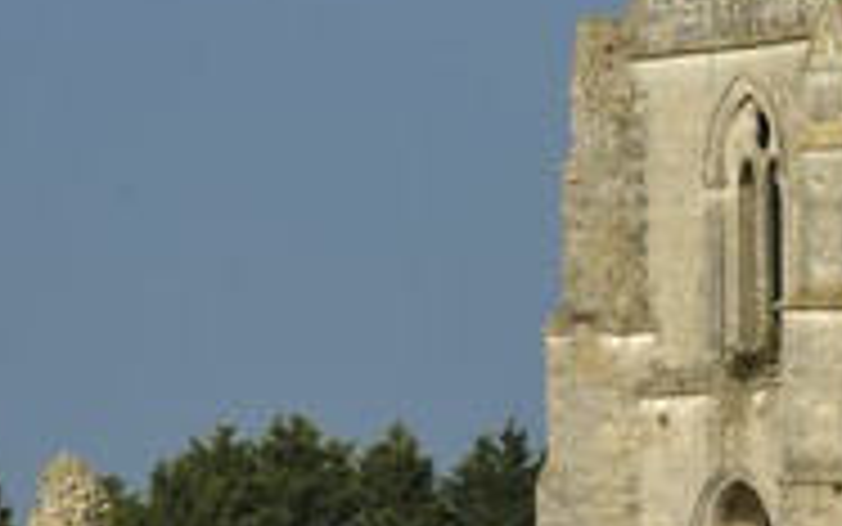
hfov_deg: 5.6
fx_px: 8677
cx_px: 407
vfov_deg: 3.5
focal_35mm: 378
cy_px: 166
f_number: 10
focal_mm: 110
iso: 100
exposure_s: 1/160
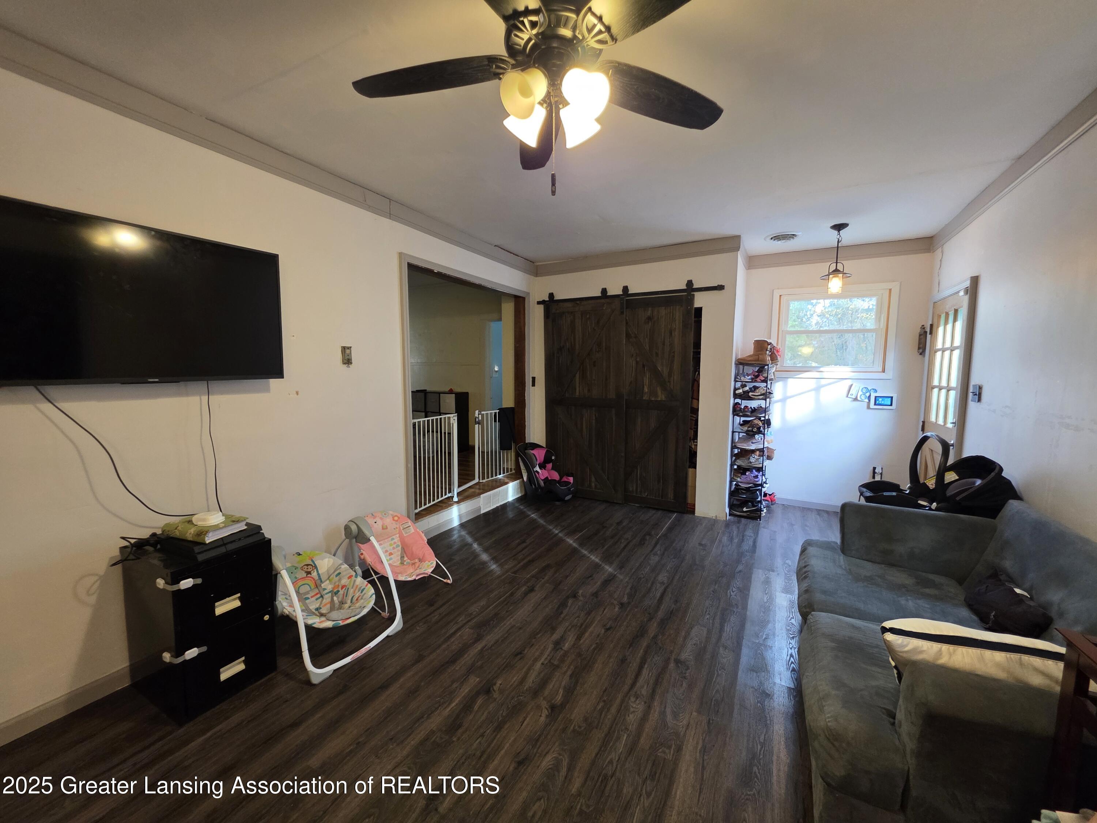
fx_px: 412
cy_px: 412
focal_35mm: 13
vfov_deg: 89.9
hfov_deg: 106.2
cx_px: 548
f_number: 1.9
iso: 320
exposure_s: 1/60
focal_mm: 2.2
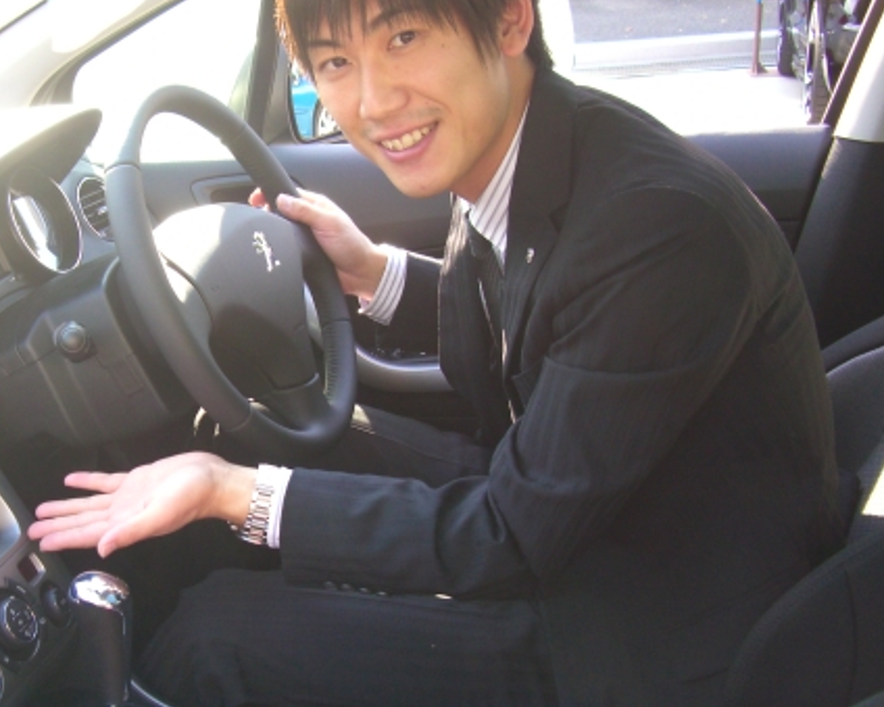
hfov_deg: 32.9
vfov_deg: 27.1
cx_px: 223
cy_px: 403
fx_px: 1465
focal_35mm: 56
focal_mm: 7.9
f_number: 2.8
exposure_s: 1/80
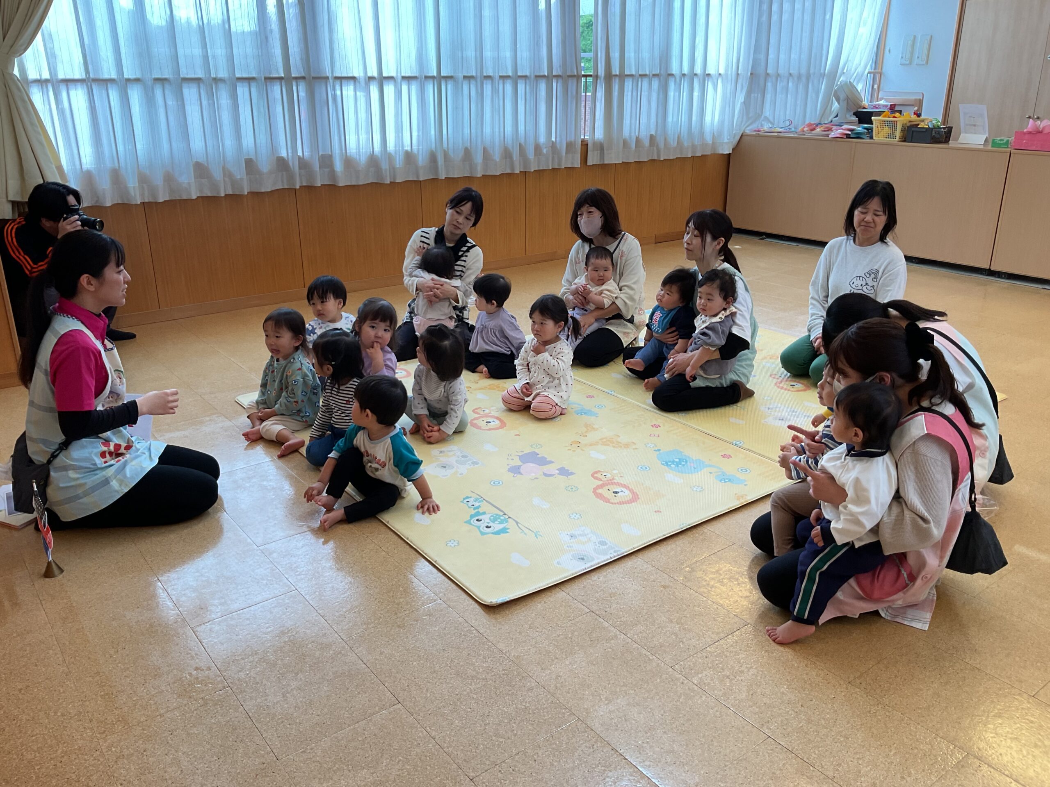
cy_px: 394
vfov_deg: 48.2
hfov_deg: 61.7
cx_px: 525
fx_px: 880
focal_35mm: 29
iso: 40
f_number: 1.8
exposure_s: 1/120
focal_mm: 3
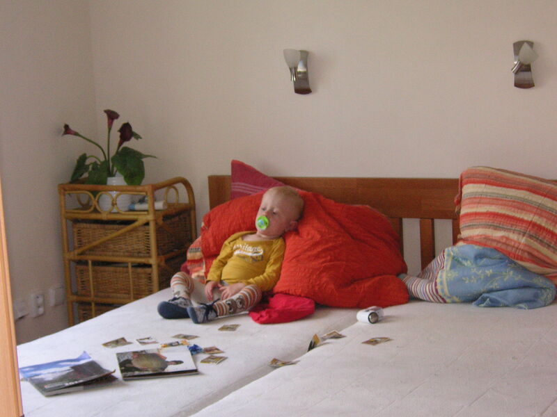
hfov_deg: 25.7
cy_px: 208
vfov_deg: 19.4
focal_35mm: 76
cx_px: 278
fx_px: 1223
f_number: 4.4
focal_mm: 12.6
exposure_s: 1/90
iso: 160
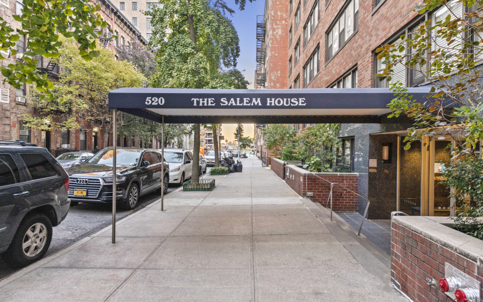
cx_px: 237
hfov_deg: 79.6
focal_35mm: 22
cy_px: 157
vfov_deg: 55.1
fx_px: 290
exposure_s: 1/30
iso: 200
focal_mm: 21
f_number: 8
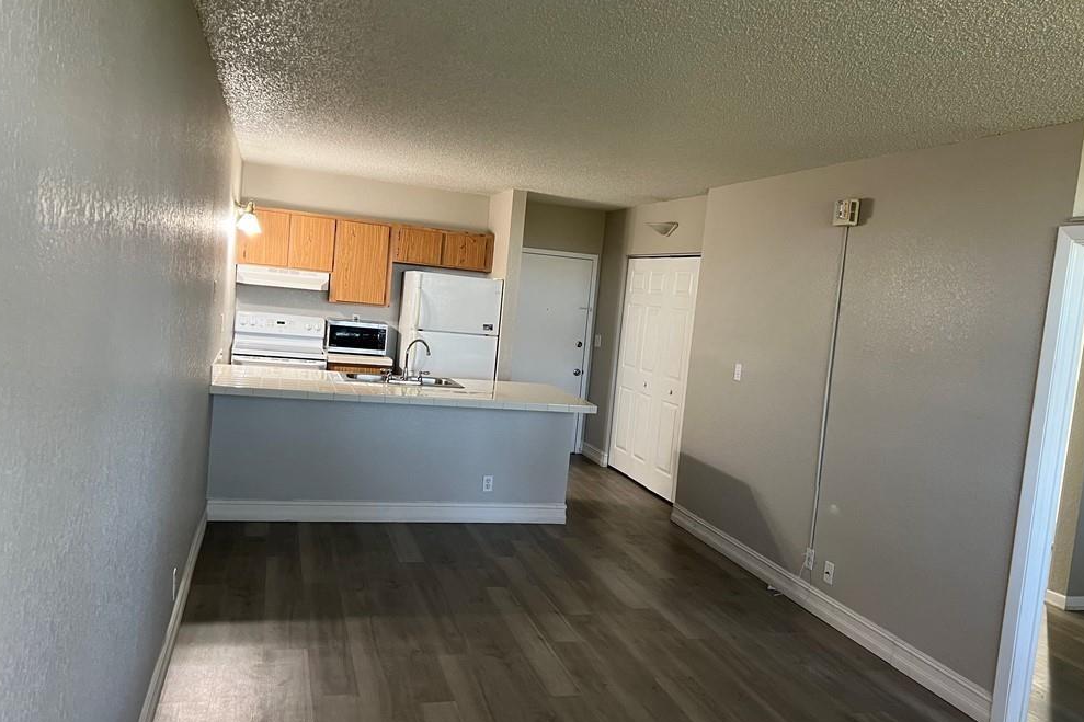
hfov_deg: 65.5
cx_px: 547
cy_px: 359
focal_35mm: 28
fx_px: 843
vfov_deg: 46.4
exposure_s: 1/60
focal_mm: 5.7
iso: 200
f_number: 1.5
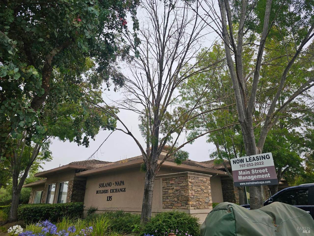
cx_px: 157
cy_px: 118
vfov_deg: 58.9
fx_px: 209
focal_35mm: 23
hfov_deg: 73.9
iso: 10
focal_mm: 6.3
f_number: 1.7
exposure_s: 1/428
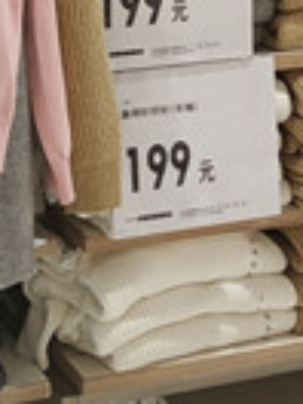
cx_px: 389
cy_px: -165
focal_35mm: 146
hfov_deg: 10.0
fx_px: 1704
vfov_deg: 12.9
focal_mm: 3.94
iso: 125
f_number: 1.9
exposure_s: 1/50
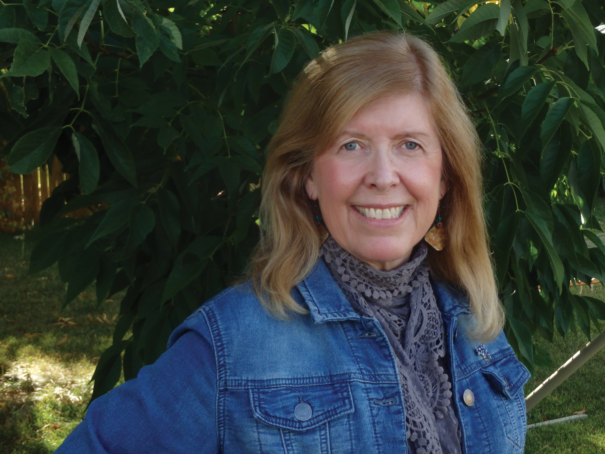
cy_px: 227
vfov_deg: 26.1
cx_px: 302
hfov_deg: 34.3
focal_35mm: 56
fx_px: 979
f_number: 5.1
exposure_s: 1/100
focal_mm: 10
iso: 160
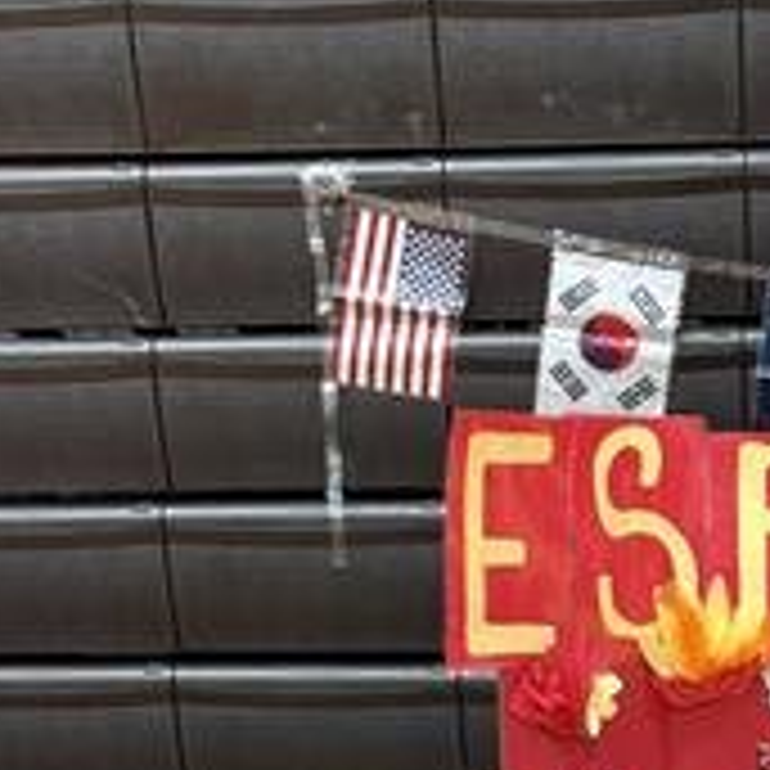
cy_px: 982
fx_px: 2164
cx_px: 829
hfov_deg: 19.4
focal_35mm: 86
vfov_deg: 18.8
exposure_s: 1/60
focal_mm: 5.96
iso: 250
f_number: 1.6
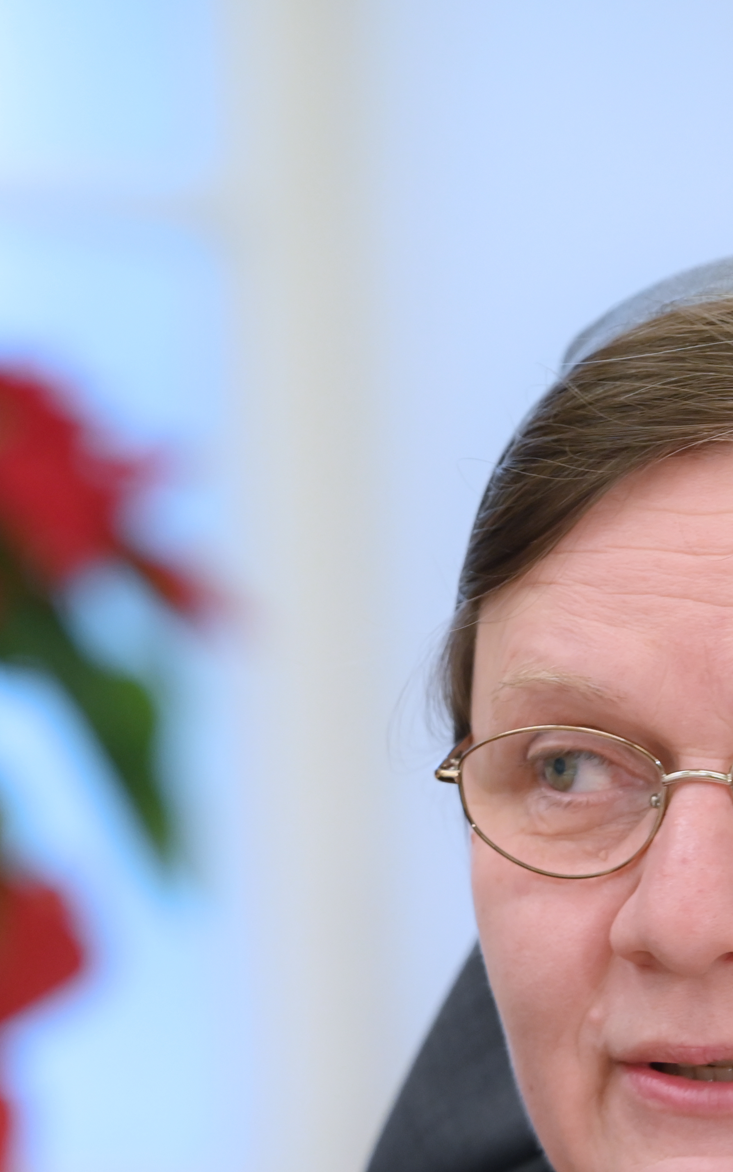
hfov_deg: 3.0
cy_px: 780
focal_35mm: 431
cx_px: 248
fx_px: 13775
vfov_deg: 4.9
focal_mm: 200
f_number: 4
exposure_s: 1/125
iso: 2000
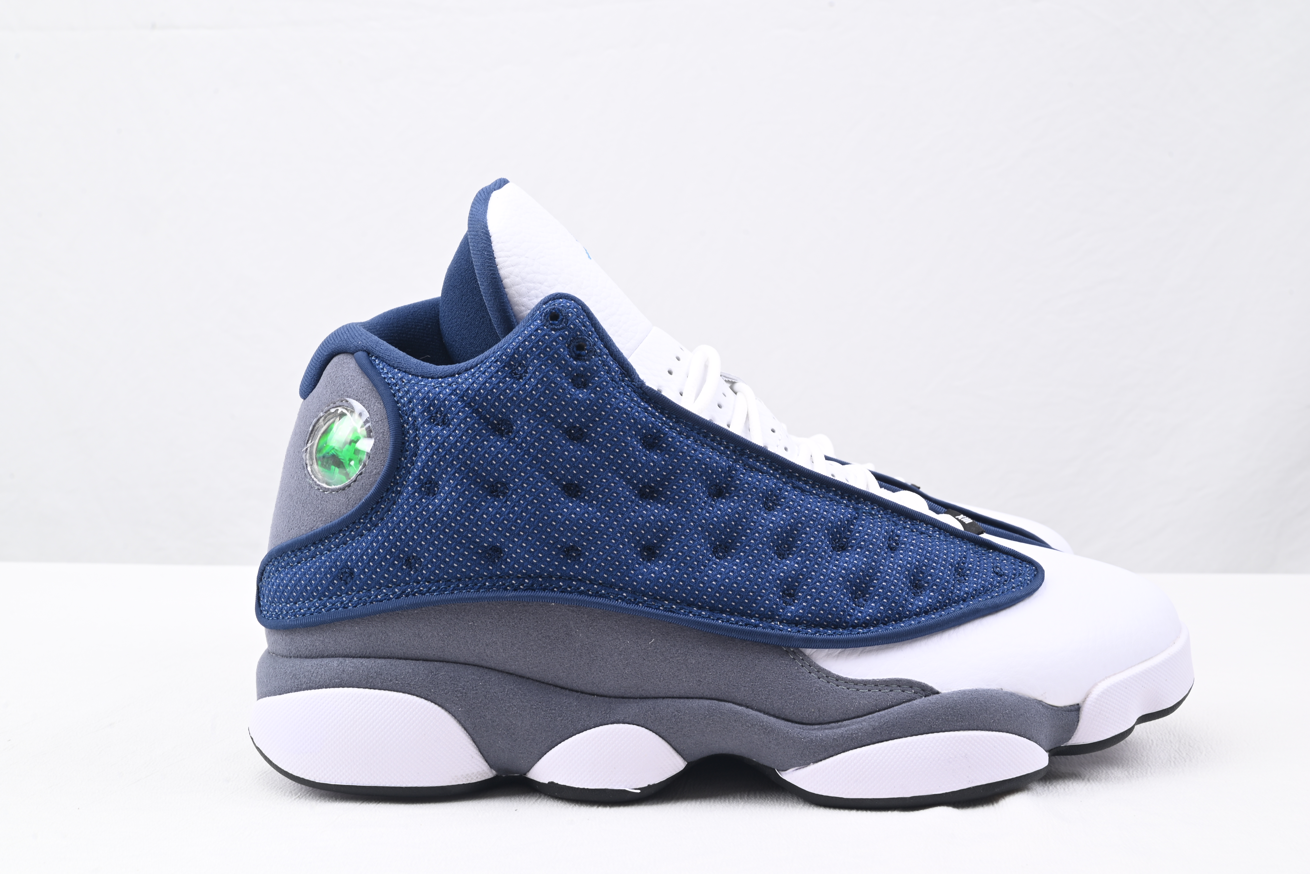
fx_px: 1456
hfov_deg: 48.4
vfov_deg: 33.4
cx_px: 655
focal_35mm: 40
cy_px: 437
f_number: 16
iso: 100
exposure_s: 1/2
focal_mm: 40
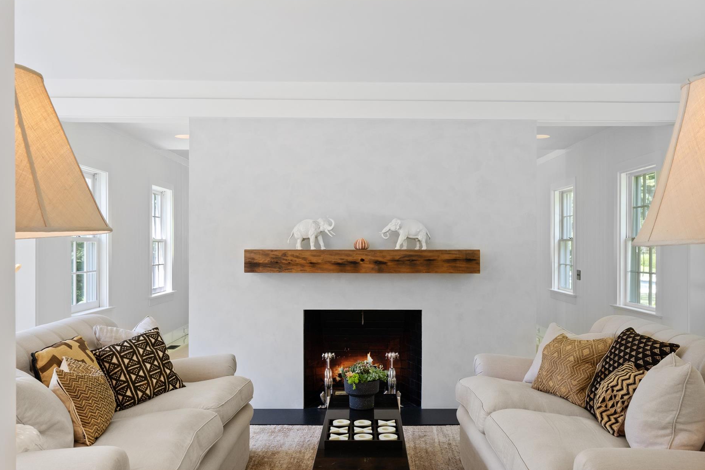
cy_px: 254
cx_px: 364
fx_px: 627
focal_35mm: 32
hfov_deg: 58.7
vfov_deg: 41.1
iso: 400
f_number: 11
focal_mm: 29
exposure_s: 1/8
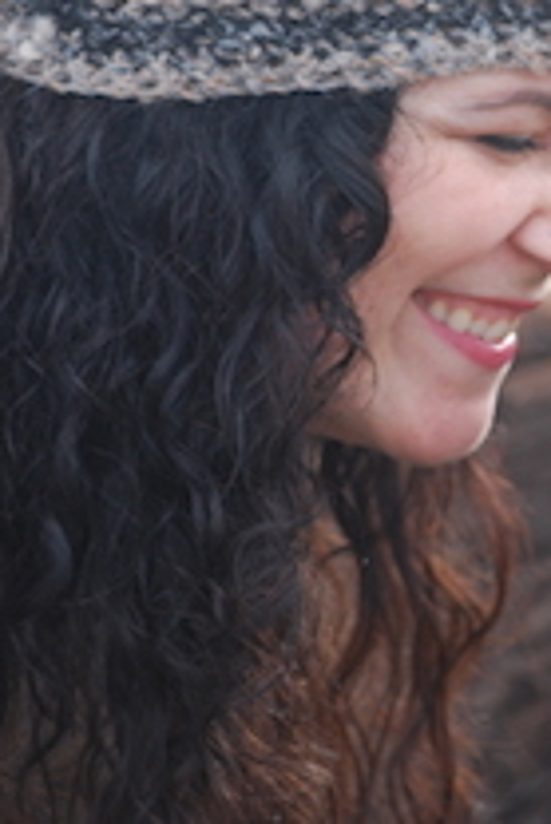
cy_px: 204
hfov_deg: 4.2
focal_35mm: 325
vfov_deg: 6.3
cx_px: 638
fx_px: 7448
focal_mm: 90
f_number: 4.5
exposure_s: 1/160
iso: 200
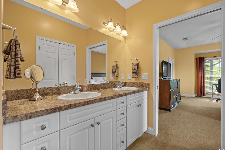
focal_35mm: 16
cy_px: 75
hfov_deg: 96.7
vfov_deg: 73.8
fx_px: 100
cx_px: 112
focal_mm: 16
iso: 1000
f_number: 8
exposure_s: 1/15
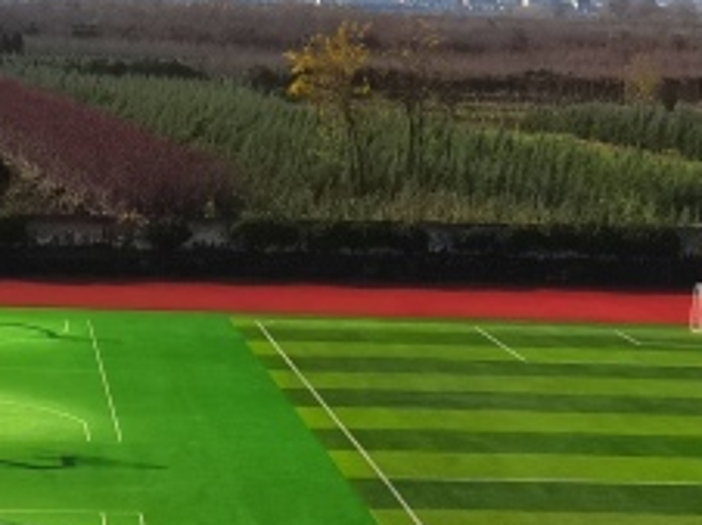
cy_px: -31
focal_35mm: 118
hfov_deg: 16.7
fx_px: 2390
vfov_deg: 12.3
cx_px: 270
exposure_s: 1/1795
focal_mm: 5.58
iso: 50
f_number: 1.8
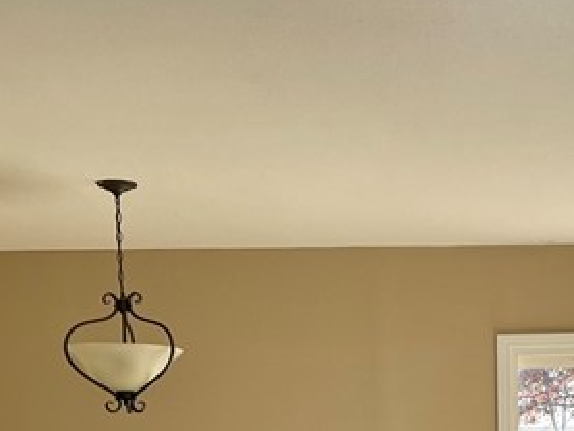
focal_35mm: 96
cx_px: 448
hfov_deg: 20.2
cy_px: 636
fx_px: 1593
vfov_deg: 14.4
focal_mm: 4.2
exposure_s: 1/121
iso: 64
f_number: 1.6
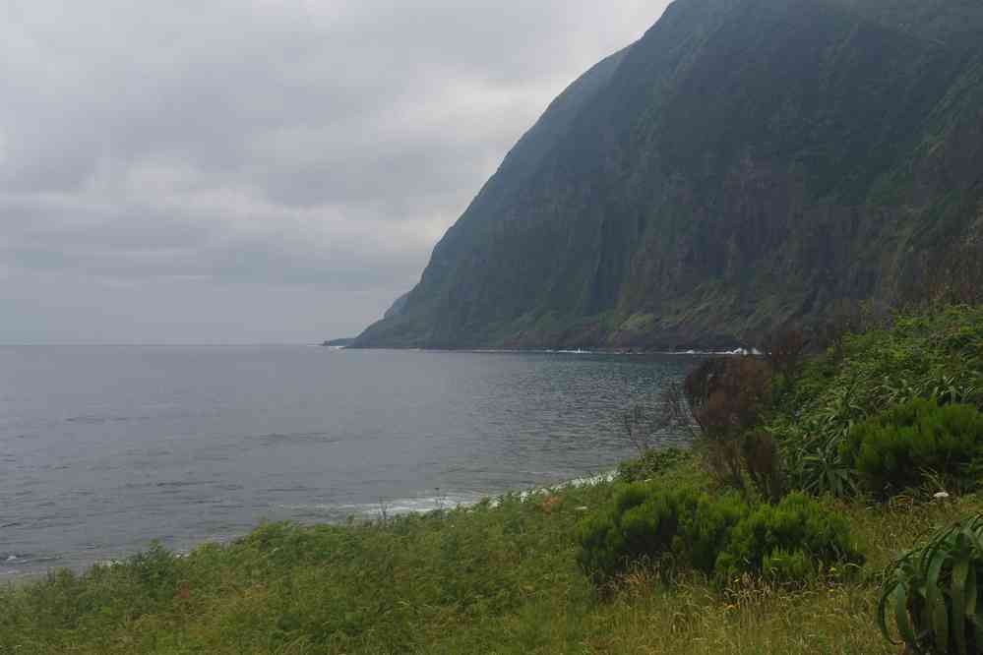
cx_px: 492
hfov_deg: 37.9
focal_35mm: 52
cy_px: 328
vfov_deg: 25.8
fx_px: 1433
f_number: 11
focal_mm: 35
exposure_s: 1/160
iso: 200
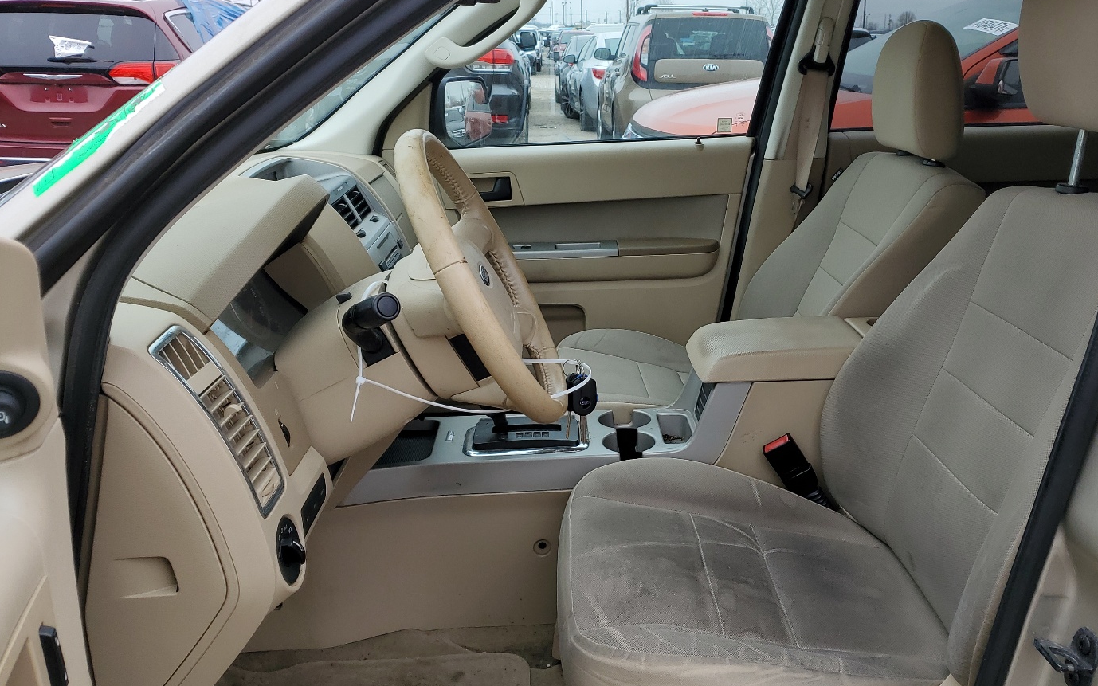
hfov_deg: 59.4
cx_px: 630
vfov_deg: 39.4
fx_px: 957
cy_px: 364
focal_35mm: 32
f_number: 1.5
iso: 50
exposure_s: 1/833
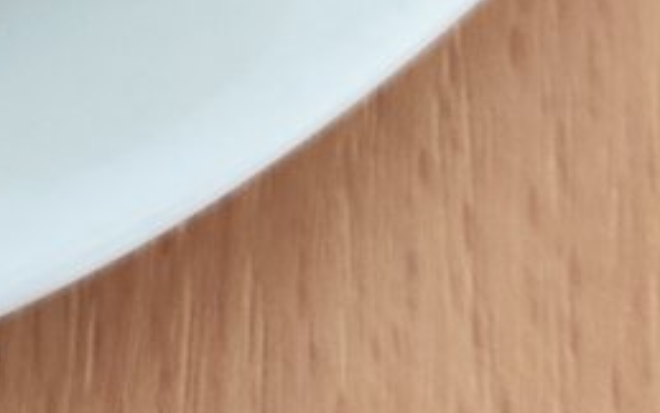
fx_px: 2951
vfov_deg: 7.3
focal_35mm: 164
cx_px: -520
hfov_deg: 11.8
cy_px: -719
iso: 156
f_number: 1.79
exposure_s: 1/60
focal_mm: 4.74
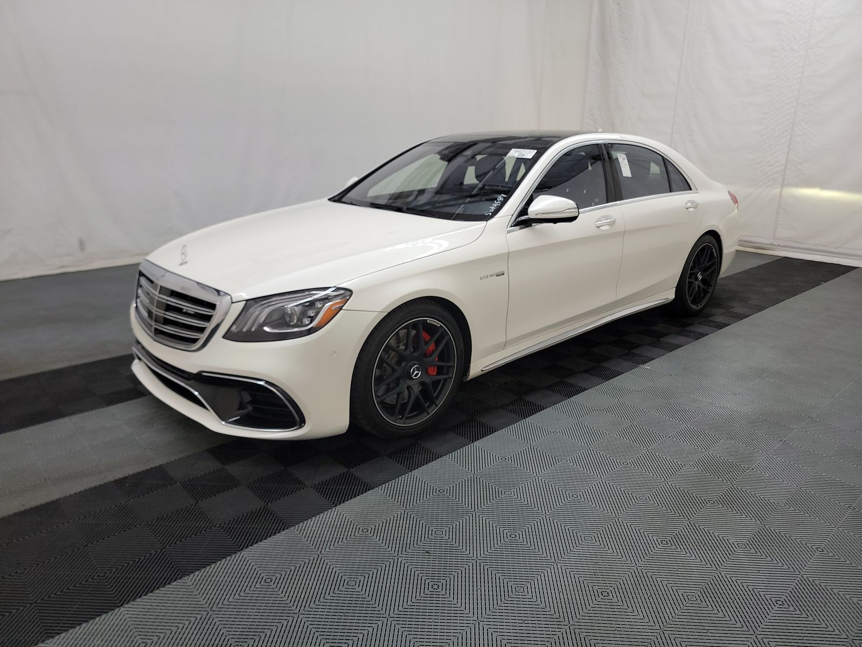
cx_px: 431
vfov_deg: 56.8
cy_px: 324
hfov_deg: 71.6
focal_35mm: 24
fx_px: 598
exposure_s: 1/59
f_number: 1.8
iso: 140
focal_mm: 6.7
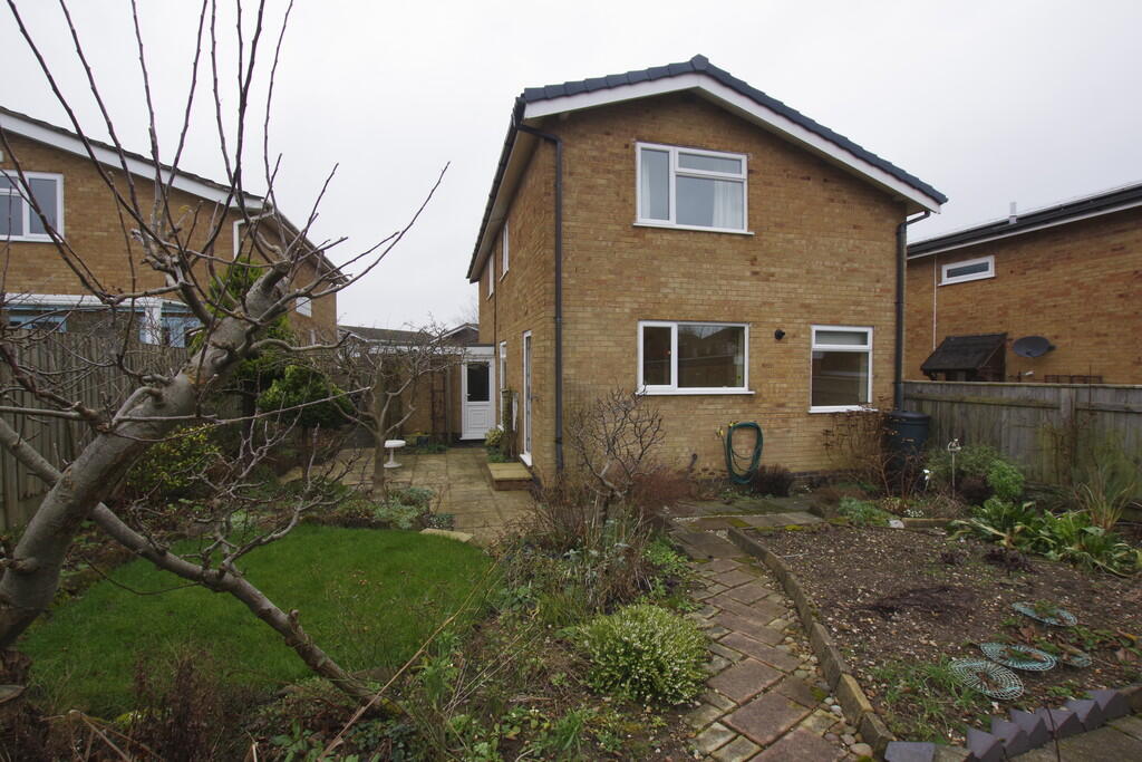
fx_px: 476
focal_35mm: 15
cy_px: 381
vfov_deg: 77.3
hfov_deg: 100.4
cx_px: 571
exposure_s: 1/30
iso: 200
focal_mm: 10
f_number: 9
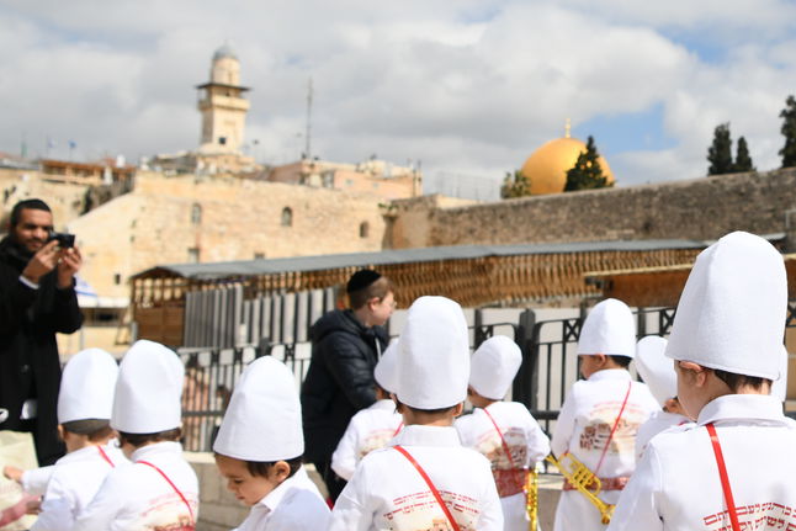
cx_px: 743
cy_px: 230
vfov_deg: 26.0
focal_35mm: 52
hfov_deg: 35.5
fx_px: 1150
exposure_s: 1/4000
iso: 200
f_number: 4
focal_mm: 24
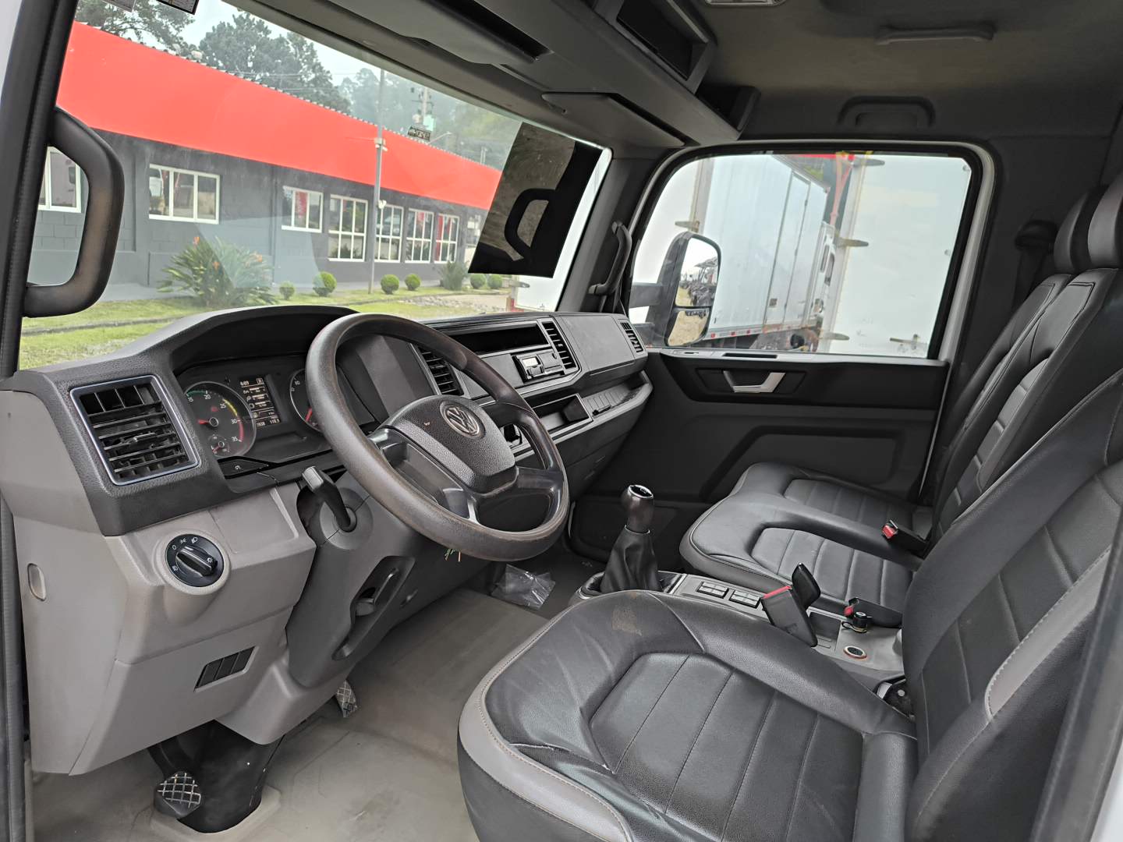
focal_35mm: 24
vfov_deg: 56.8
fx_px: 779
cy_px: 421
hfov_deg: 71.6
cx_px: 562
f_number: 1.8
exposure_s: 1/120
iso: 223
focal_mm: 5.56
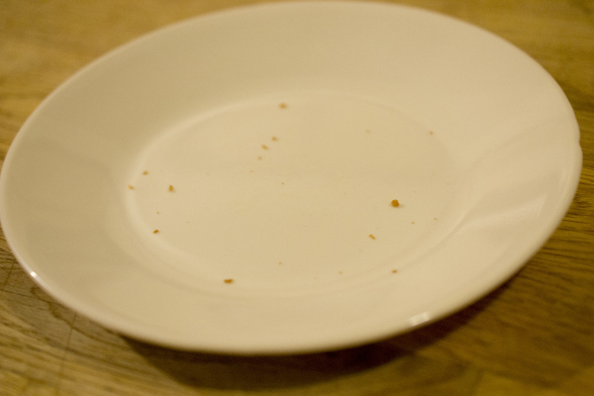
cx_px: 297
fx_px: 990
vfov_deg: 22.6
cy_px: 198
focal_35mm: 60
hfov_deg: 33.4
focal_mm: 40
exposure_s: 1/30
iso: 500
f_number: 3
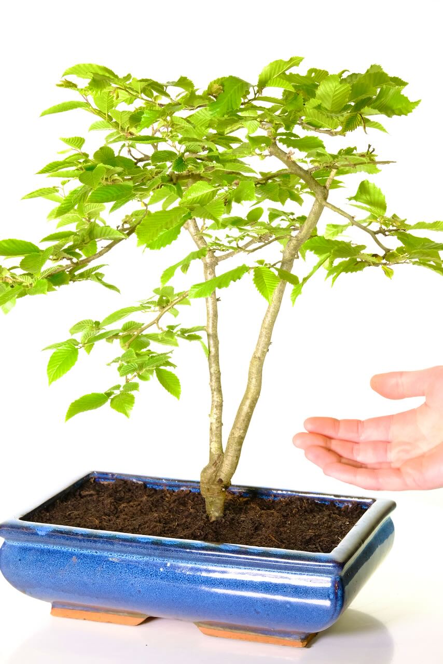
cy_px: 332
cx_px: 222
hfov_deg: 15.7
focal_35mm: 87
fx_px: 1605
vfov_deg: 23.4
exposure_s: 1/13
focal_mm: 57.8
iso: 2500
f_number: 13
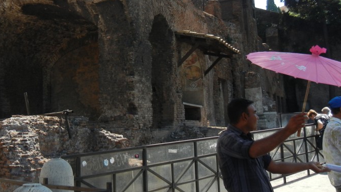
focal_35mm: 50
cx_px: 118
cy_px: 63
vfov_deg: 23.9
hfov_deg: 40.9
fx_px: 452
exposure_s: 1/568
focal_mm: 5.4
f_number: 3.5
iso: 160
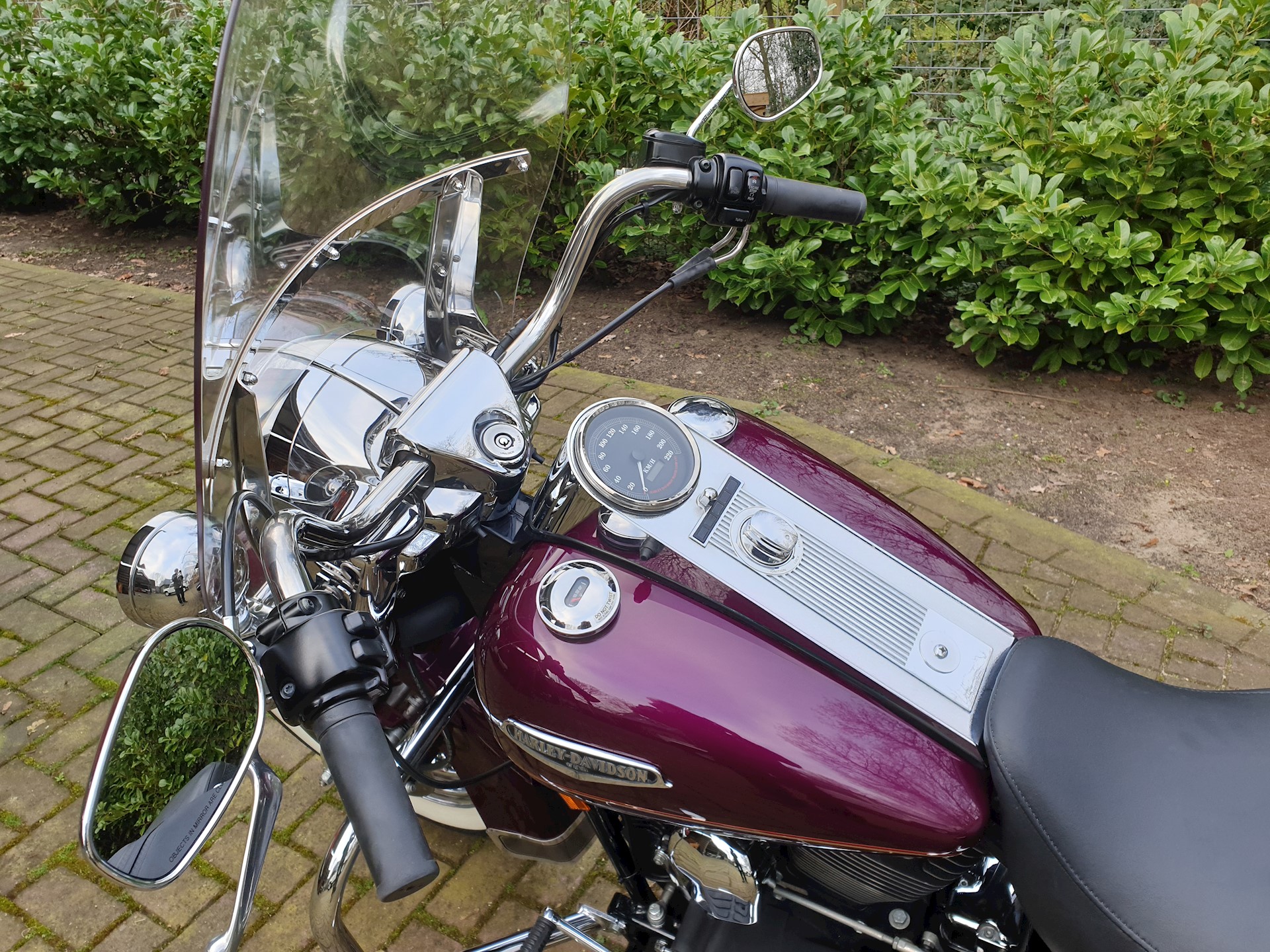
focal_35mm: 26
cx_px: 635
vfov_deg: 53.1
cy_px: 476
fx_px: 954
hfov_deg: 67.3
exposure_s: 1/136
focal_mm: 4.3
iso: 50
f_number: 2.4
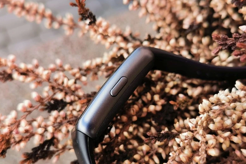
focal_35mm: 44
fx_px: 301
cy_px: 94
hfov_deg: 44.5
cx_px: 121
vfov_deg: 30.5
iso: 50
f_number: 1.6
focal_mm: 5.56
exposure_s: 1/328
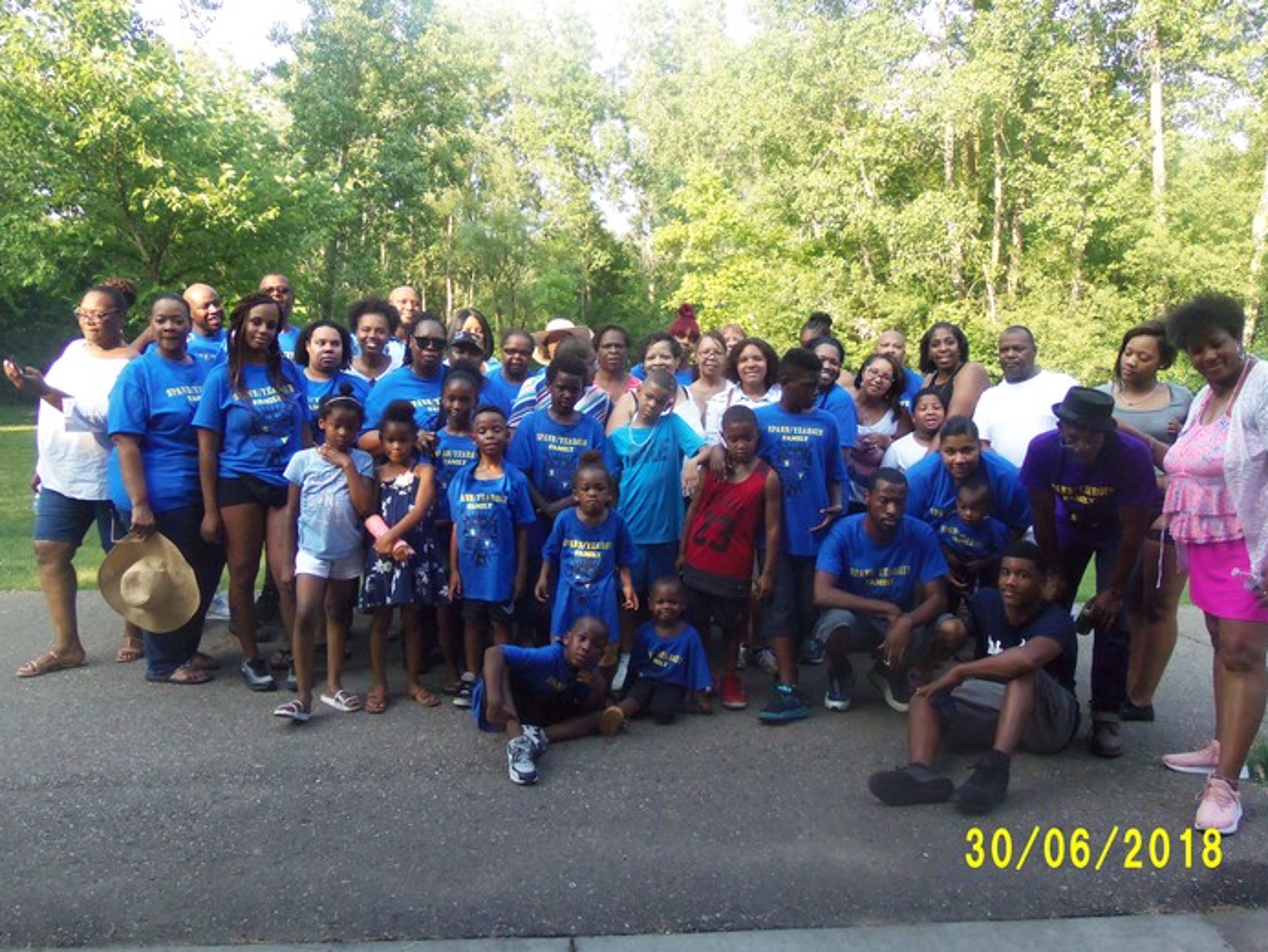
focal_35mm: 27
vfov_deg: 51.4
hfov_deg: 65.3
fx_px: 989
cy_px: 476
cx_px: 635
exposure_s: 1/500
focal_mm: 4.7
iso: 320
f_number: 3.2
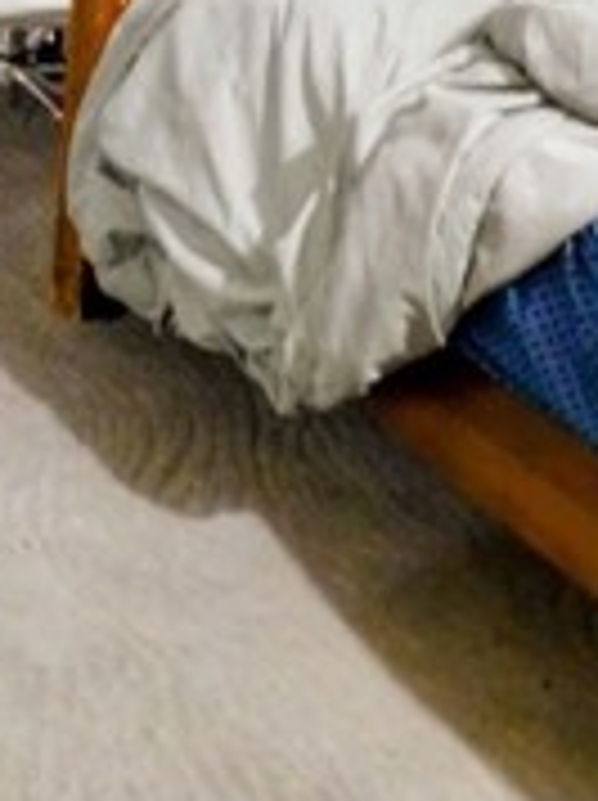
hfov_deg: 14.9
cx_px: -355
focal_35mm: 90
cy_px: -382
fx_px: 2078
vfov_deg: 19.2
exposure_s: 1/2
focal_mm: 4.5
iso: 800
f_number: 3.1
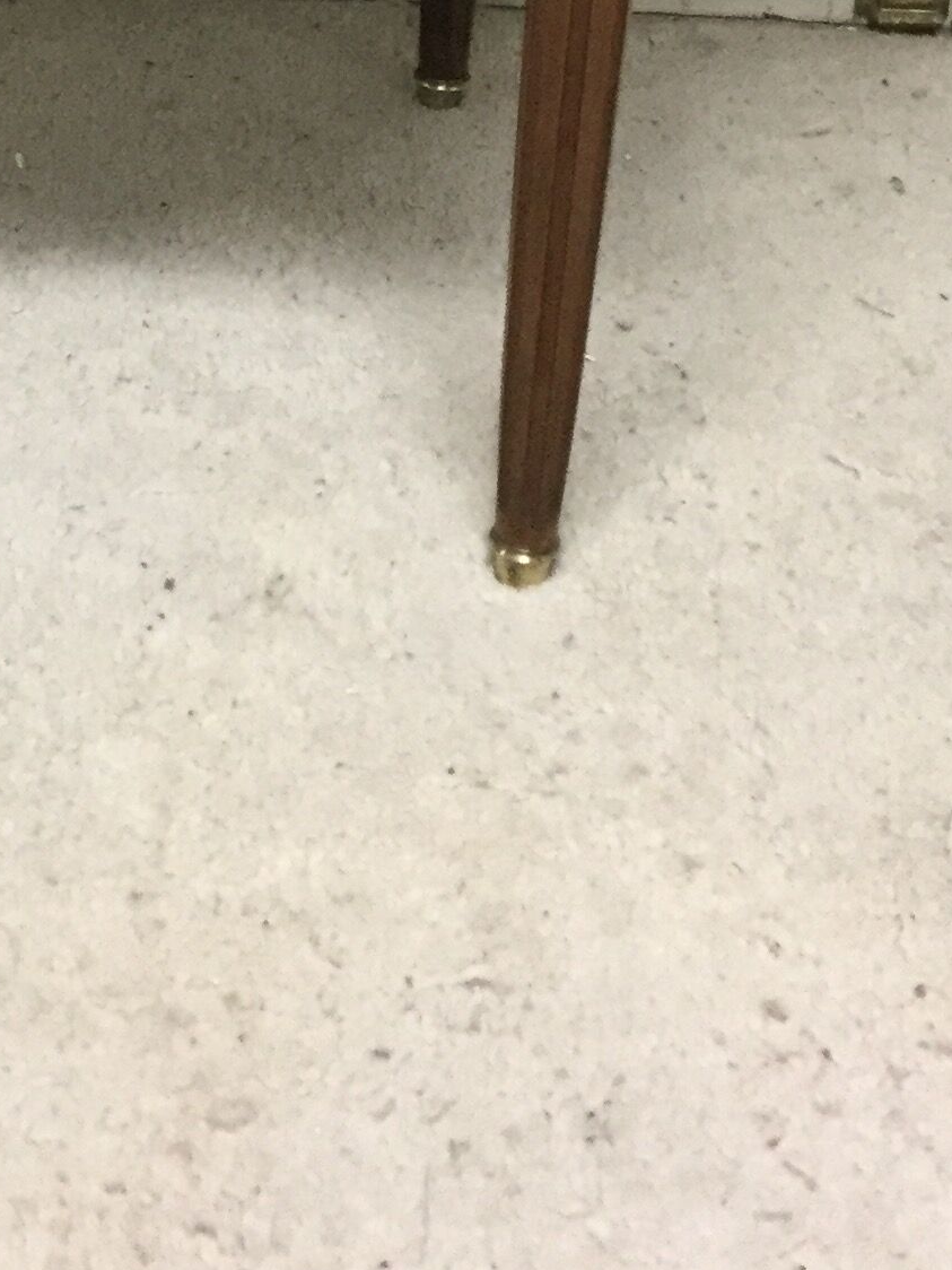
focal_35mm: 90
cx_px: 141
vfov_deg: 20.3
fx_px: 3300
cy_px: -292
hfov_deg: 16.3
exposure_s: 1/20
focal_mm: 3.3
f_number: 2.4
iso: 200
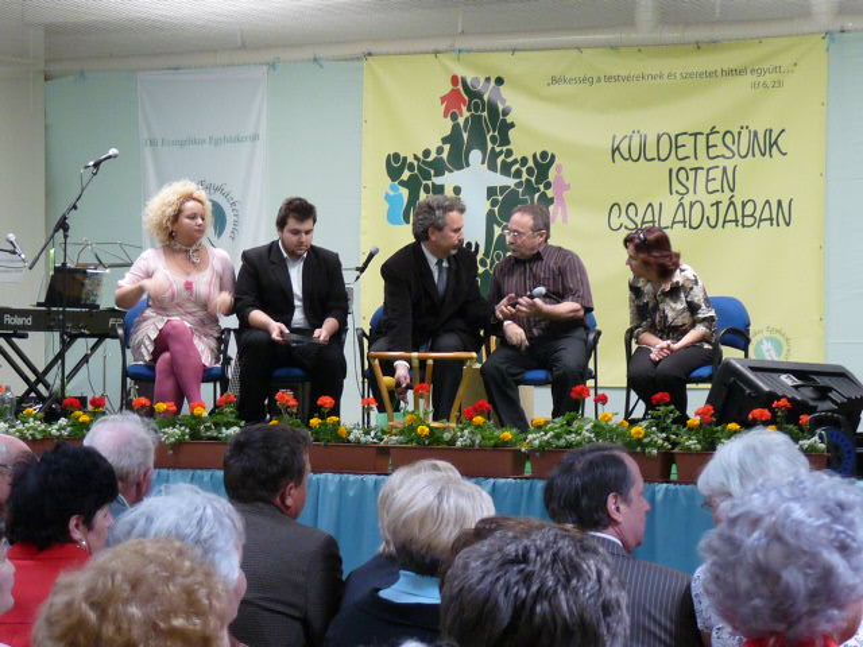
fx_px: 2593
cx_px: 432
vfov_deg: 14.2
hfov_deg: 18.9
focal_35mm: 104
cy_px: 324
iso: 250
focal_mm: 10.4
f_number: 3.2
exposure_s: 1/30
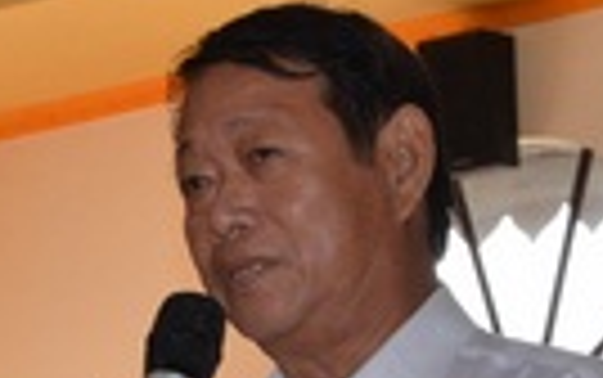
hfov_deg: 6.8
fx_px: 5099
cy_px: 335
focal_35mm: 310
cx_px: 468
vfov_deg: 4.2
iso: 1000
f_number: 13
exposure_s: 1/250
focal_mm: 42
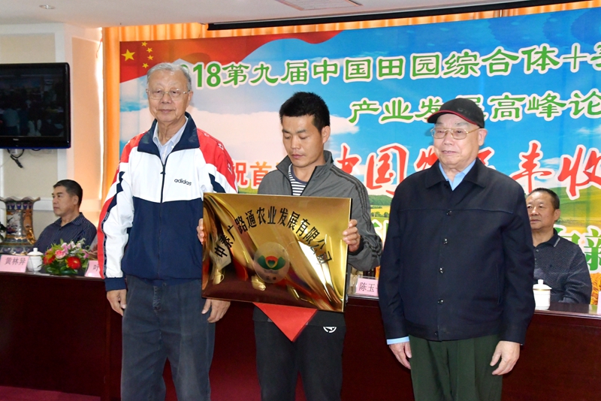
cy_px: 200
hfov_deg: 38.2
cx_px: 300
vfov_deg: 26.0
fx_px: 868
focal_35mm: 52
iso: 4000
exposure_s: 1/30
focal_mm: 35
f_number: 7.1
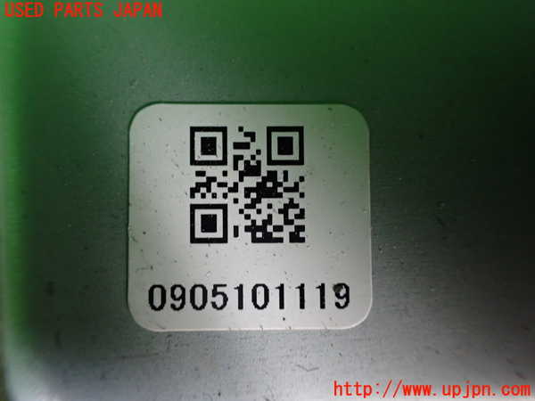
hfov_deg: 60.0
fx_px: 464
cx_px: 268
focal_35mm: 30
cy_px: 200
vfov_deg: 46.8
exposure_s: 1/40
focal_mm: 5.4
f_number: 2.3
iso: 800
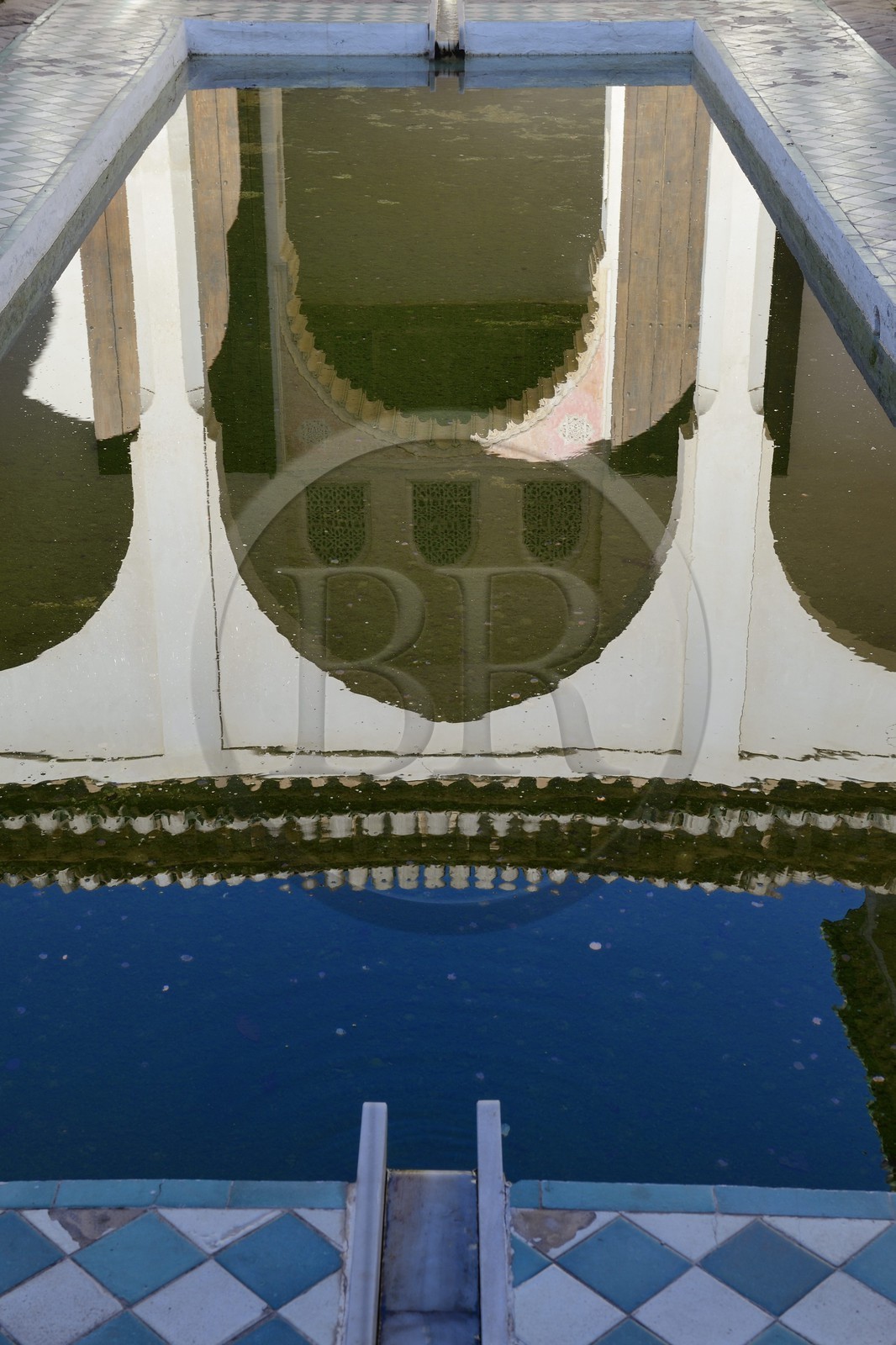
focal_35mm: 52
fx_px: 1942
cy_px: 672
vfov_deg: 38.2
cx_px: 448
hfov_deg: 26.0
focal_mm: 52
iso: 200
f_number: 13
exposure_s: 1/60
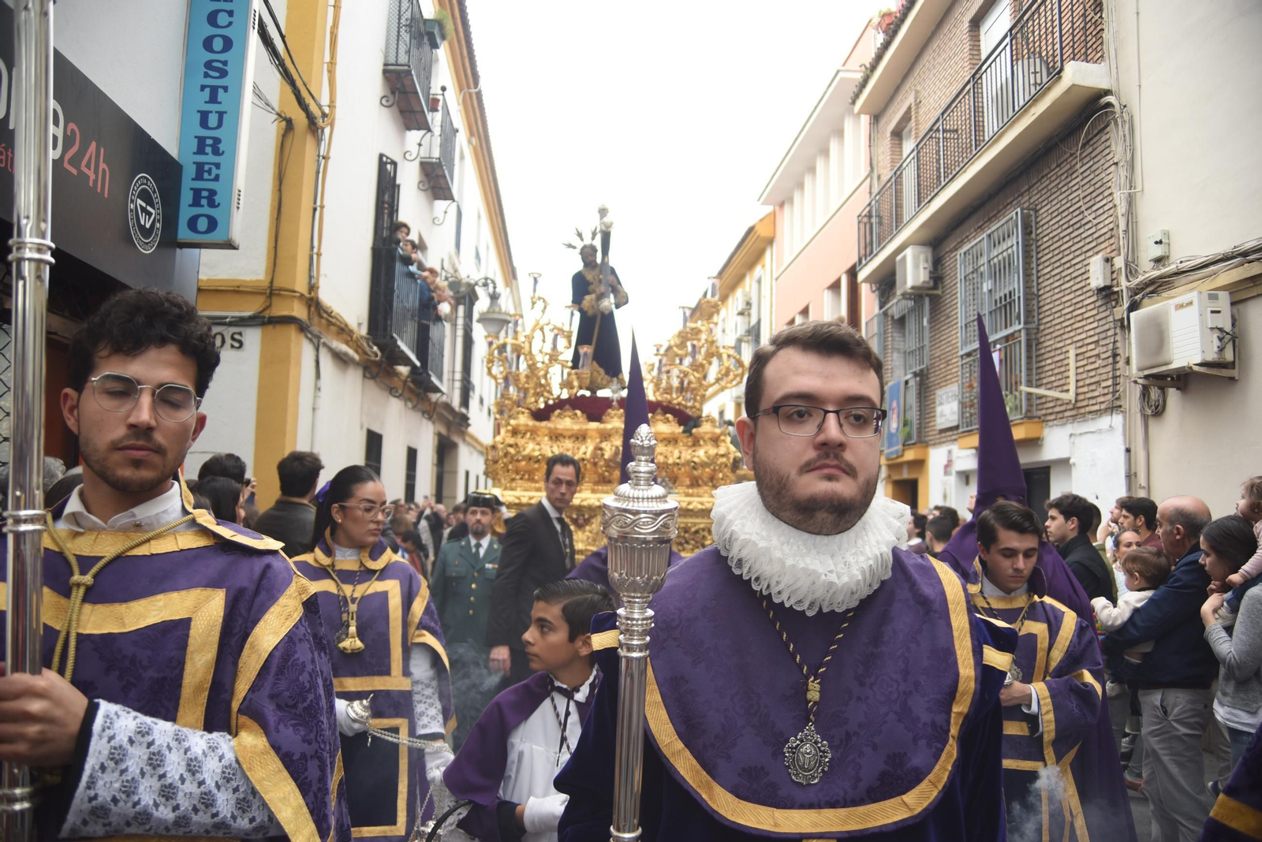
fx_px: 1017
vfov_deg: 45.0
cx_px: 631
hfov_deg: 63.6
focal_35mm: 29
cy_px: 421
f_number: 5.6
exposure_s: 1/320
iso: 640
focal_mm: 29
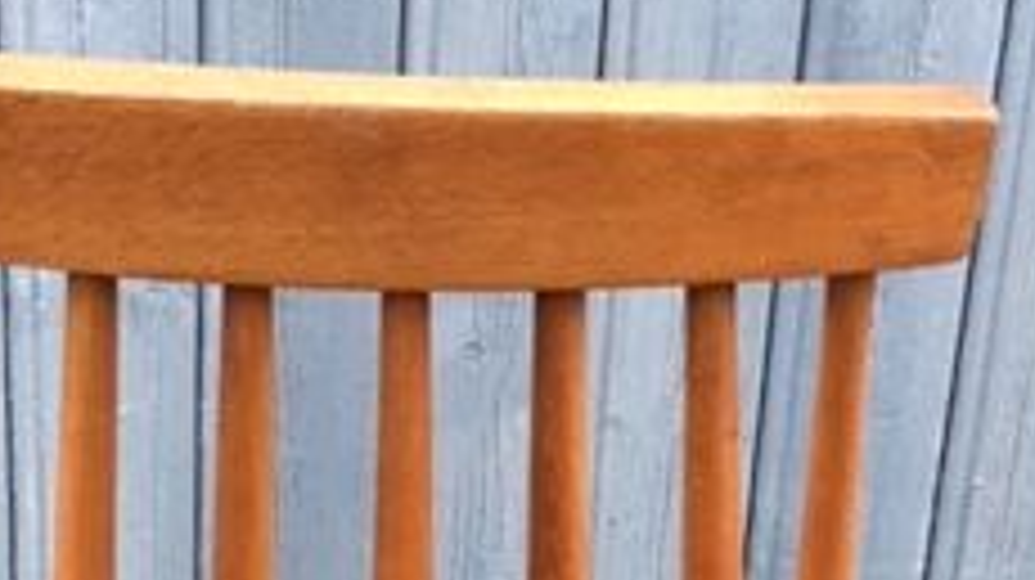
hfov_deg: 24.1
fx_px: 2413
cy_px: 1048
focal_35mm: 88
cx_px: 378
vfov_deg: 12.5
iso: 200
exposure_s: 1/33
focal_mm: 4.15
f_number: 2.2
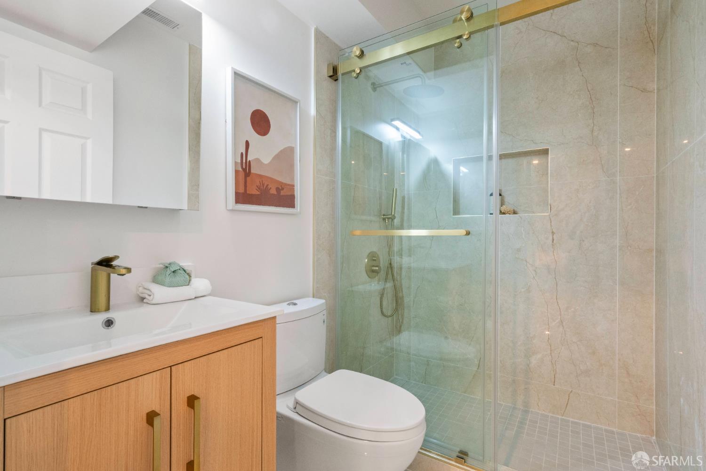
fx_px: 314
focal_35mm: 16
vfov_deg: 73.7
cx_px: 353
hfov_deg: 96.7
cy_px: 236
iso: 1250
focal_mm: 16
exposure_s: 1/3
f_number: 16
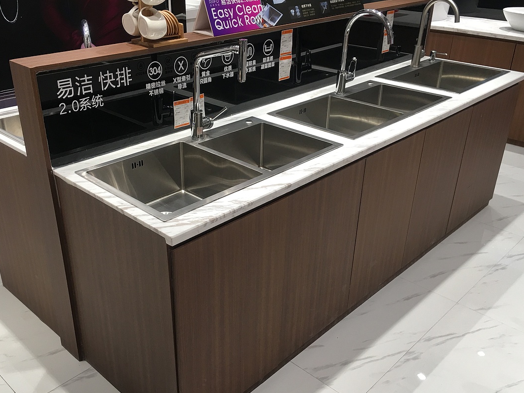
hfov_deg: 52.6
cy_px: 214
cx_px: 240
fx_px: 530
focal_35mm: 35
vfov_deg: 40.6
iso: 25
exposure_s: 1/33
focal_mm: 4.15
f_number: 2.2
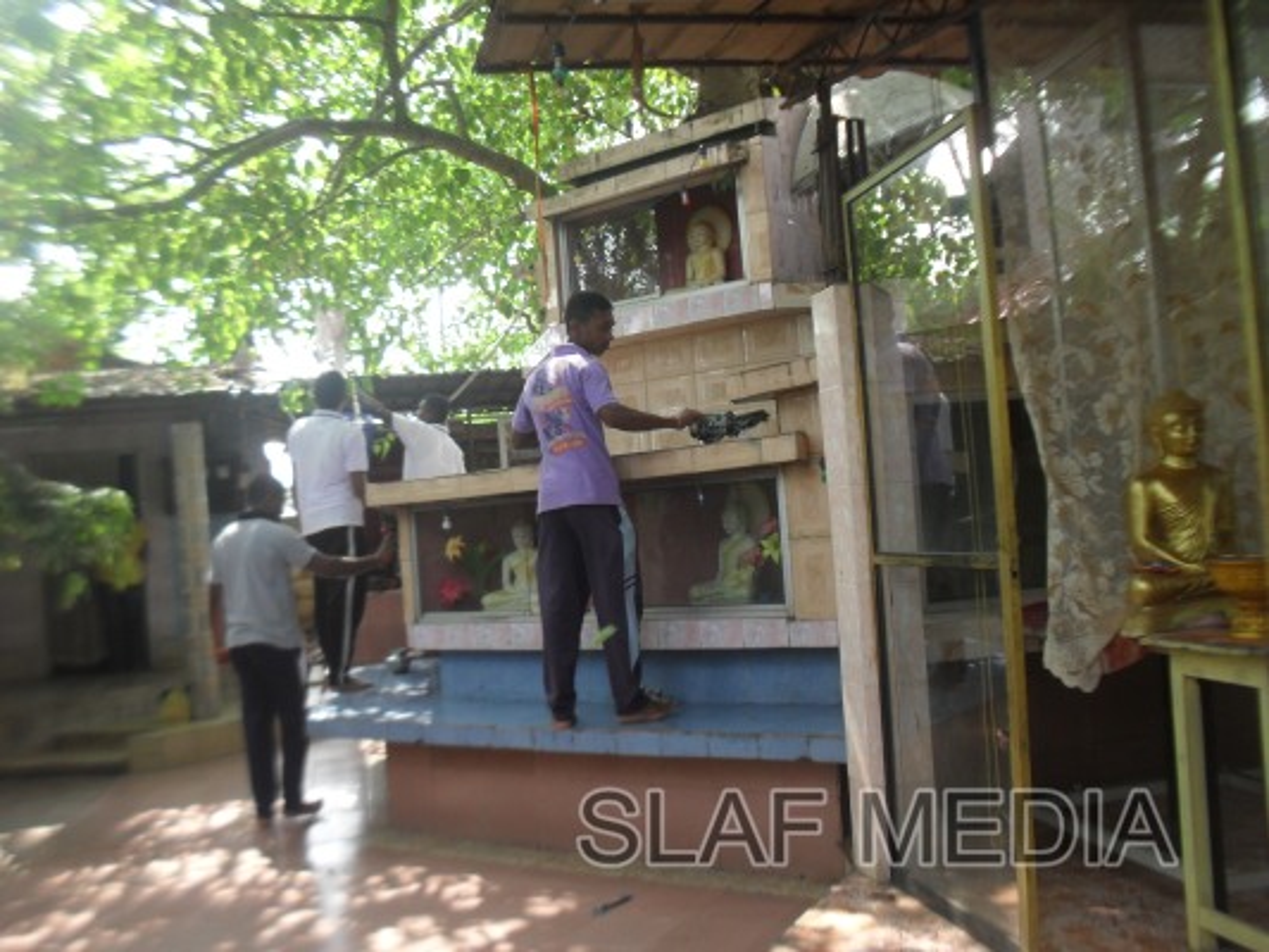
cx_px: 634
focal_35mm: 35
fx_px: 1283
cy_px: 476
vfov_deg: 40.7
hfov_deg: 52.6
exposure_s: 1/90
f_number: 3.2
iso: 100
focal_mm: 6.3
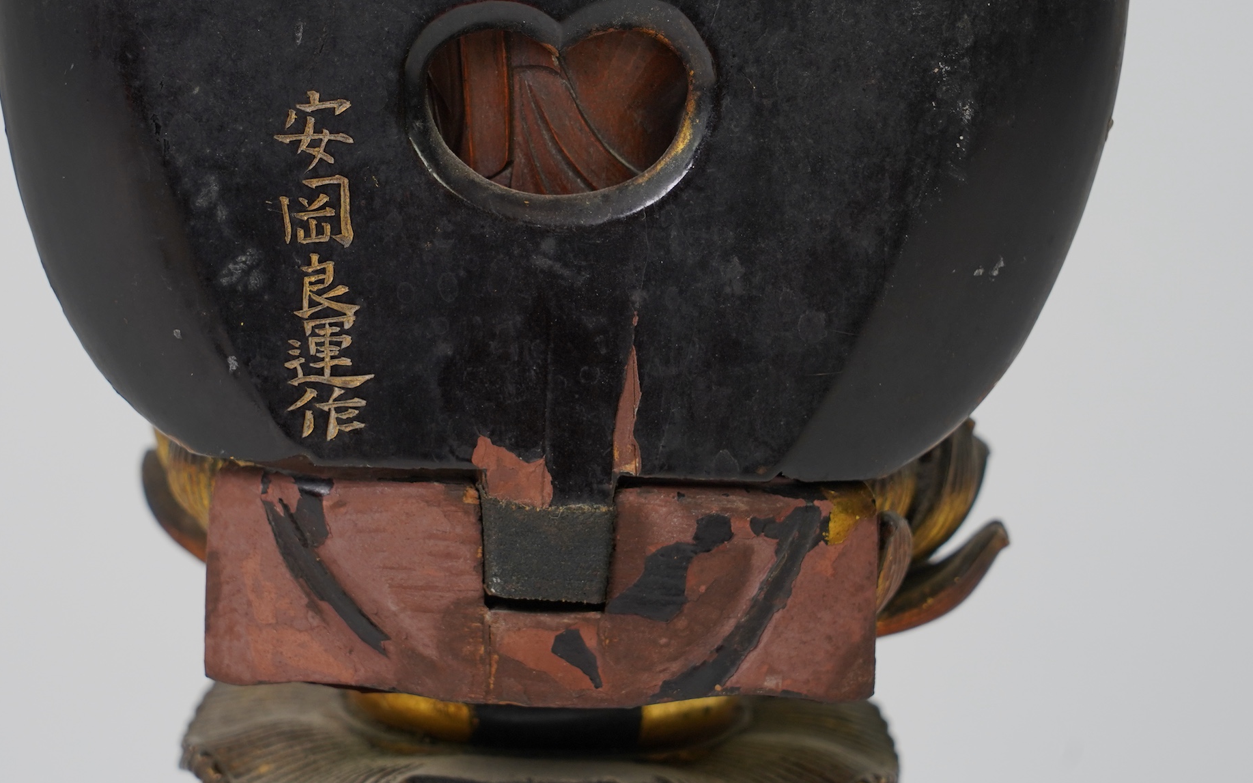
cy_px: 264
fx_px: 5464
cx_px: 529
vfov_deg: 8.2
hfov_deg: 13.1
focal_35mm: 160
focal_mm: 105
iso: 500
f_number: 8
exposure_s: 1/125
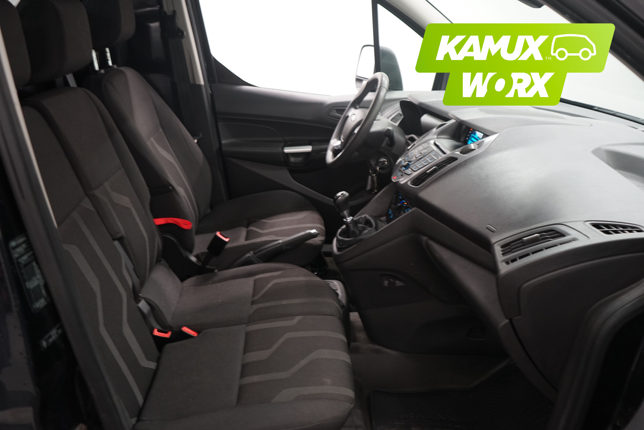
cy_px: 215
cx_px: 322
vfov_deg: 46.4
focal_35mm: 28
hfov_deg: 65.5
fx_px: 501
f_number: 4.5
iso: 800
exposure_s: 1/10
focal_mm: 28
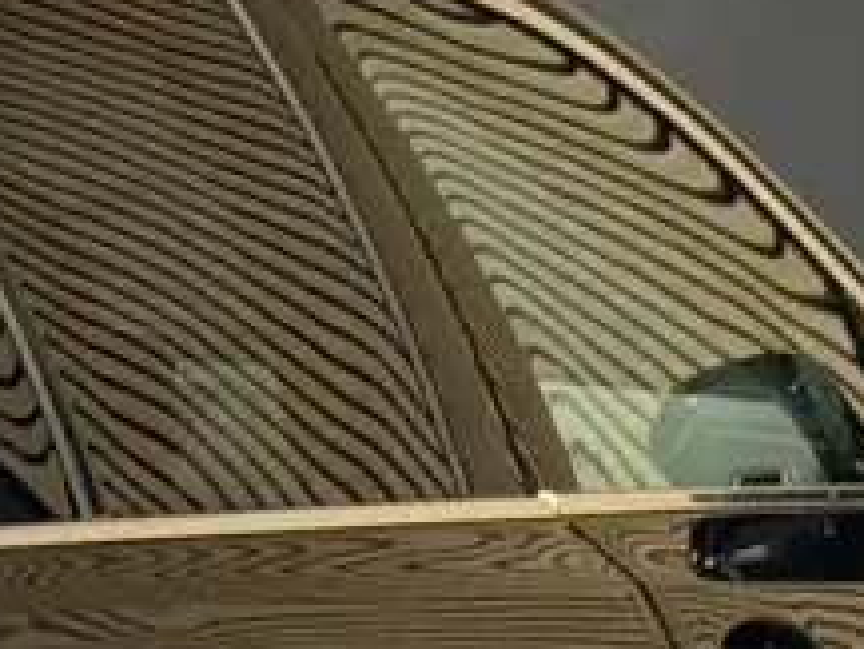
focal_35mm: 319
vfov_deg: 4.7
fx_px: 7967
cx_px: -800
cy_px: 657
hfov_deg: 6.1
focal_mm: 6.76
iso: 320
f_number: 1.78
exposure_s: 1/100
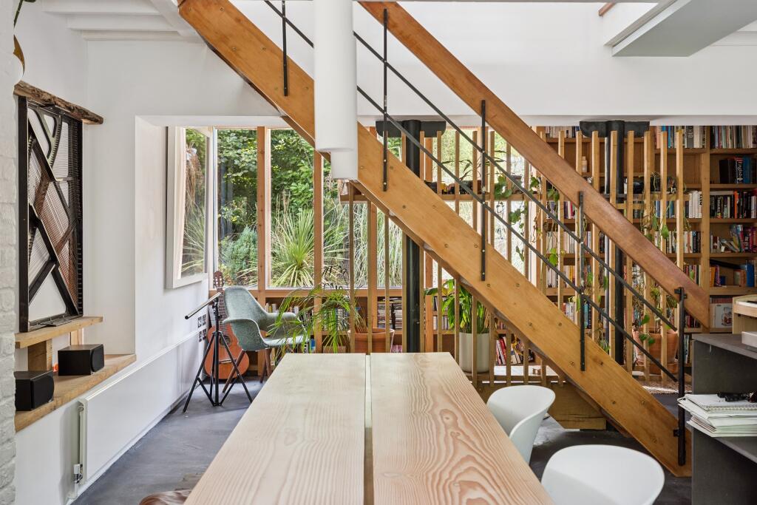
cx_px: 378
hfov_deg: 54.4
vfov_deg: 37.9
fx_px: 736
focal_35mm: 35
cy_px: 252
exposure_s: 1/5
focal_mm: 35
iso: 320
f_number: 5.6
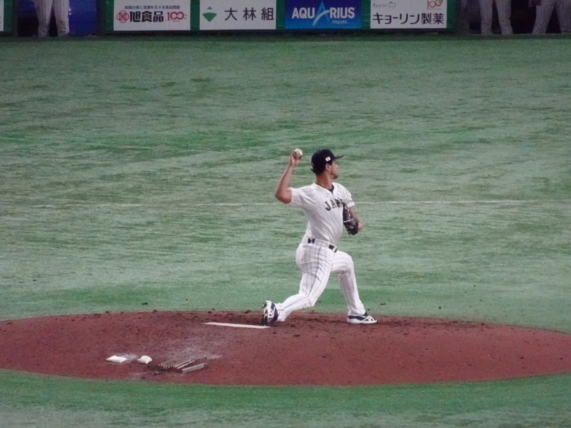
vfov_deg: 2.1
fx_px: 11877
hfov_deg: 2.8
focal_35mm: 720
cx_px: 286
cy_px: 214
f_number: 6.4
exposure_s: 1/400
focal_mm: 118
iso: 3200
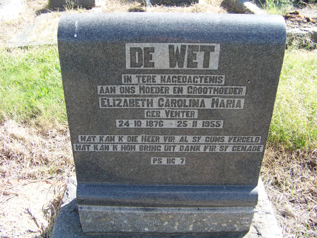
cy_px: 119
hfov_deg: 51.4
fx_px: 330
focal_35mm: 36
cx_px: 158
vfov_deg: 39.7
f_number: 2.8
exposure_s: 1/200
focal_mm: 5.85
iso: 64
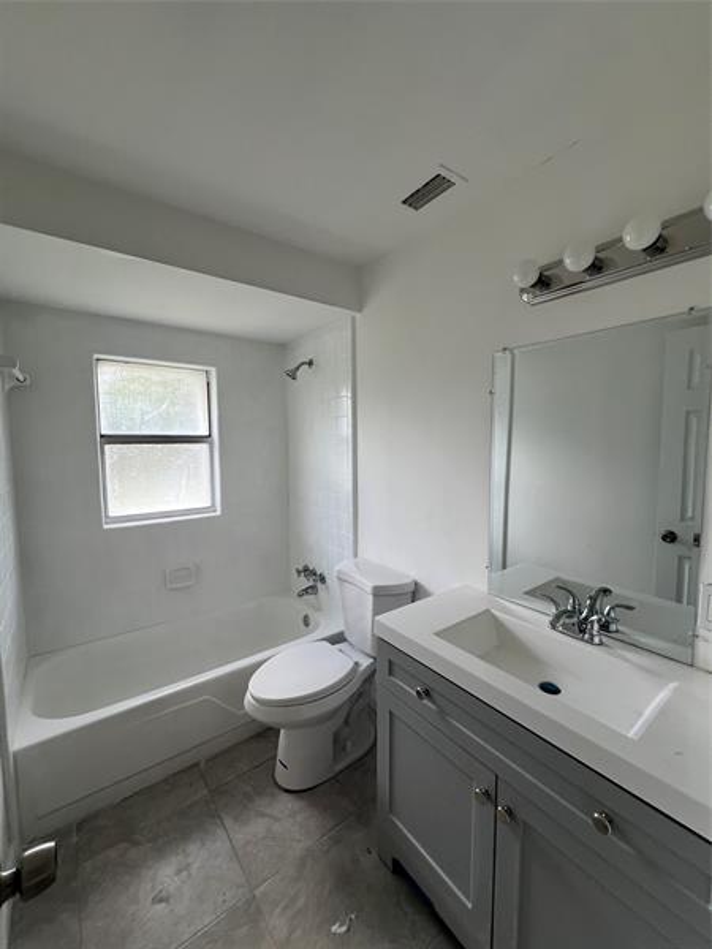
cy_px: 474
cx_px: 356
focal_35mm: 13
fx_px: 357
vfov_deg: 106.2
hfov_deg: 89.9
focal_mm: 1.57
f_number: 1.8
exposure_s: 1/99
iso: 50
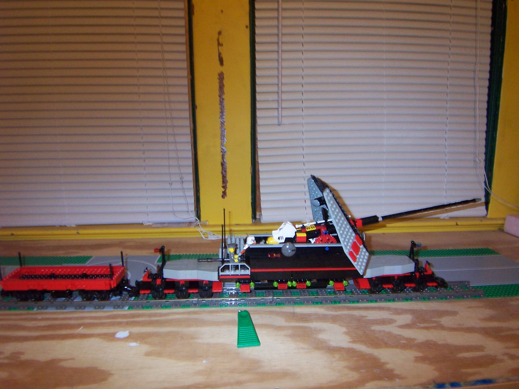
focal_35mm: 23
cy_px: 194
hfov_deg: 73.9
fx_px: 345
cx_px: 260
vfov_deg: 58.9
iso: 200
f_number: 2.8
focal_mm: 3.8
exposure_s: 1/30
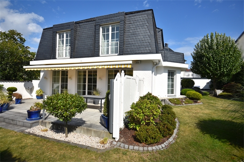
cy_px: 81
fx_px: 122
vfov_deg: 67.3
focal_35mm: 18
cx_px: 122
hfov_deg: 90.0
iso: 110
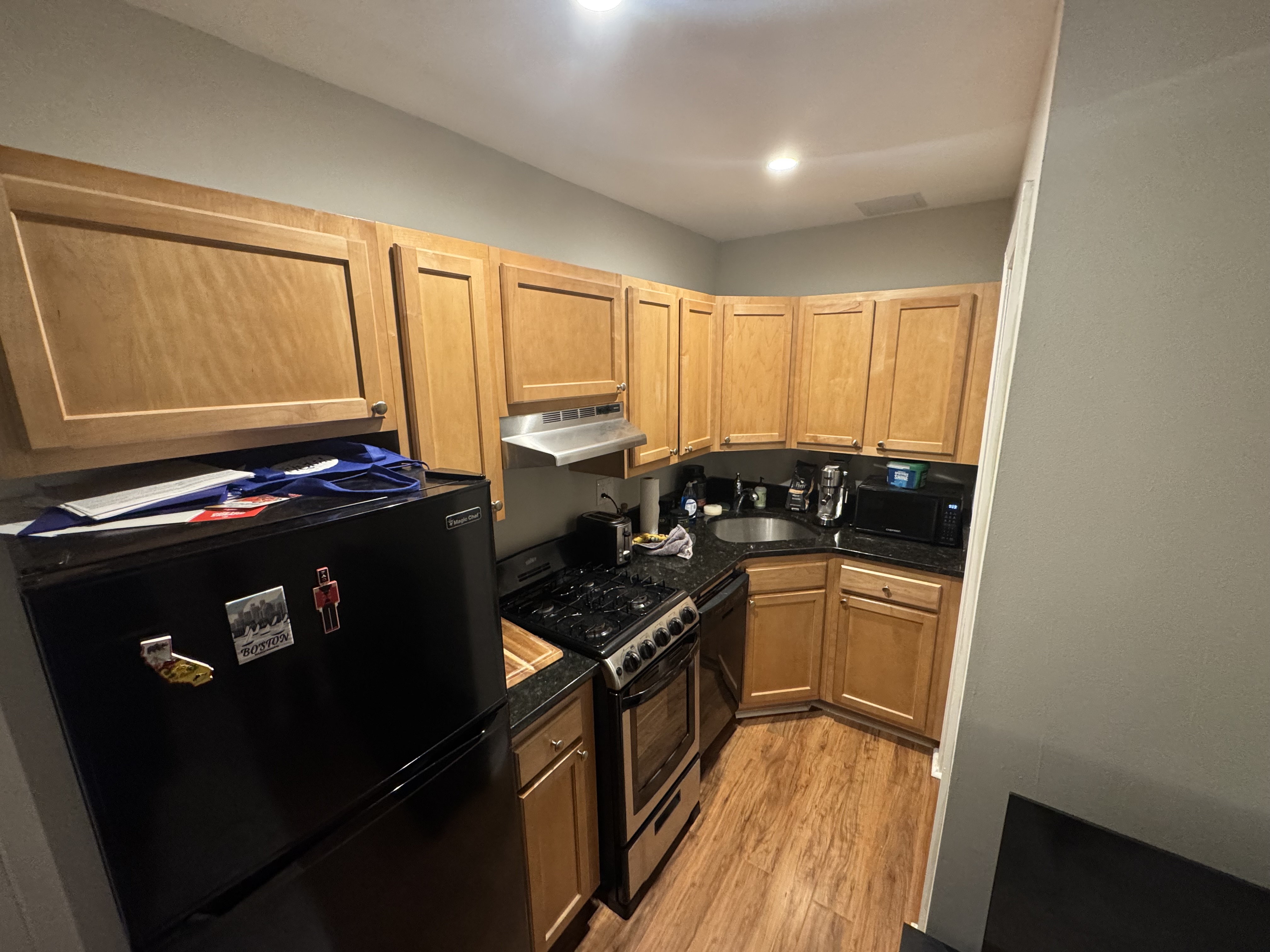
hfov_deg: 102.1
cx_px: 635
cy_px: 476
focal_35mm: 14
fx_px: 514
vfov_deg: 85.7
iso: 500
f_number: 2.2
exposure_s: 1/59
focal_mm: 2.22
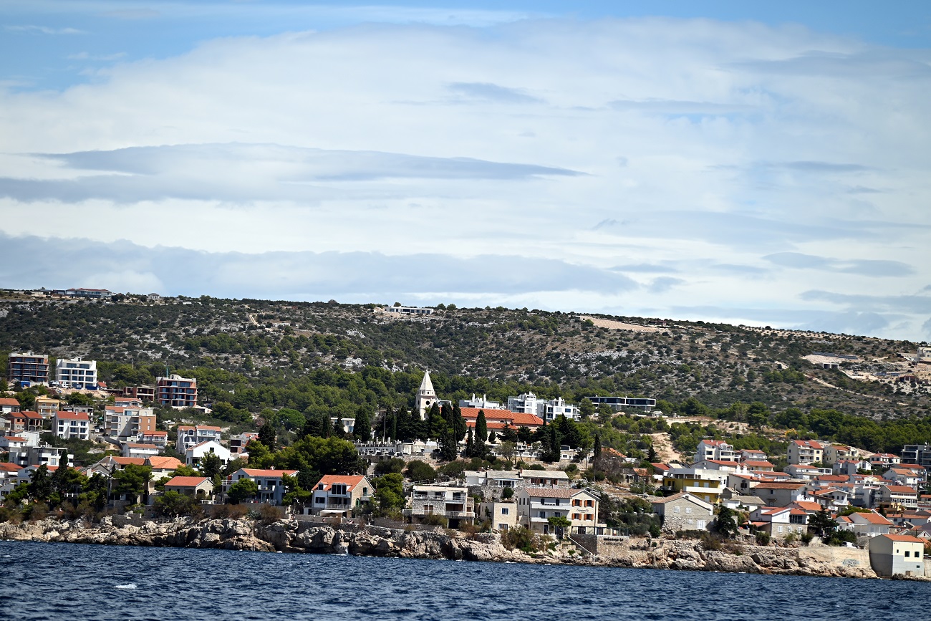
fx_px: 4655
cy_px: 310
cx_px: 466
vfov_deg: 7.6
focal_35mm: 180
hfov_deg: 11.4
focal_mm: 180
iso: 100
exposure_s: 1/1000
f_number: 5.6
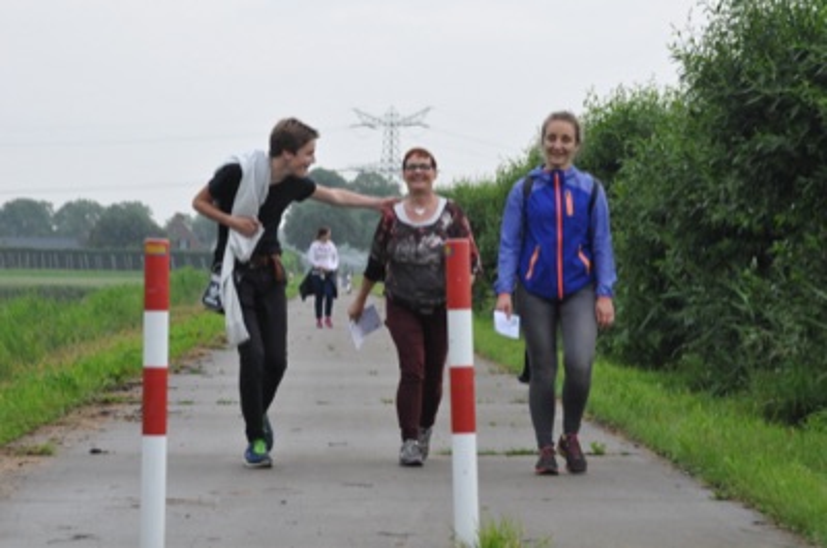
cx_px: 414
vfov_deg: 7.6
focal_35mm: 180
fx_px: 4127
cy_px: 274
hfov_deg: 11.4
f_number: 10
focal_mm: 120
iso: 2000
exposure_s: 1/400
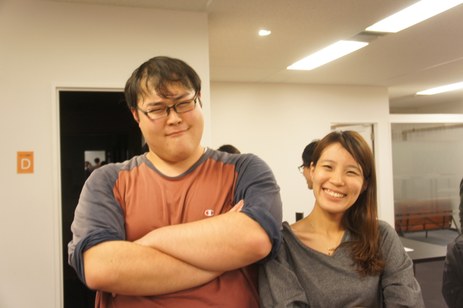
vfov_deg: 38.3
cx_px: 232
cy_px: 154
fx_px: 443
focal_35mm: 34
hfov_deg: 55.1
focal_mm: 23
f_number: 4
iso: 500
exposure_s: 1/40
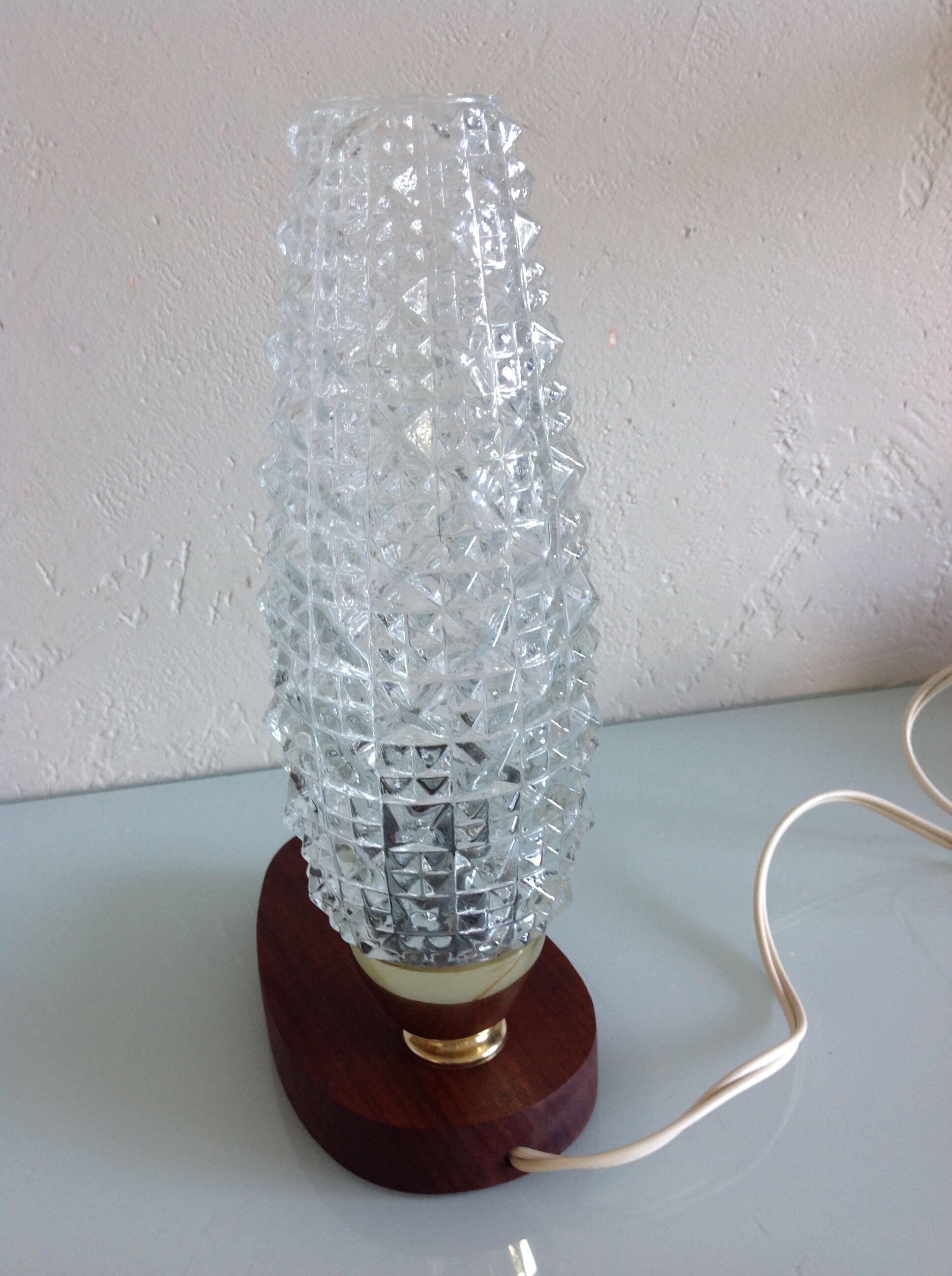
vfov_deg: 52.7
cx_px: 476
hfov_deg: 40.6
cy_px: 638
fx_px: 1287
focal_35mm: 35
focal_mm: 4.28
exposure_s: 1/15
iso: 50
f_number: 2.4
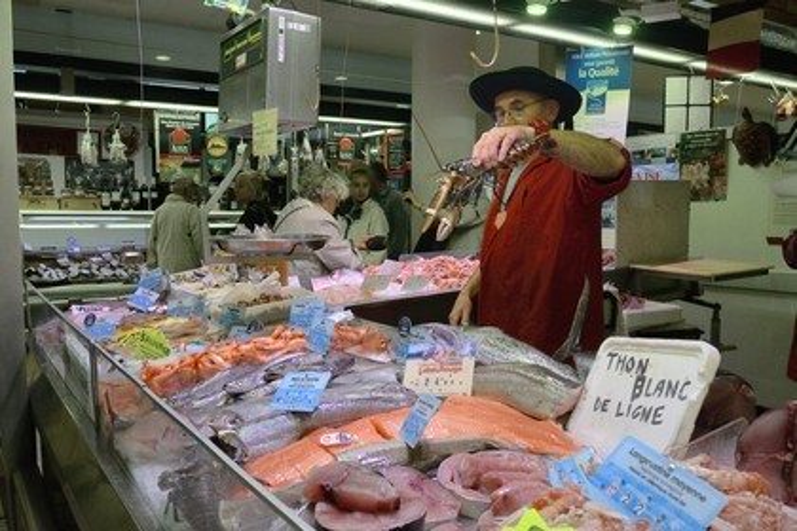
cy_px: 266
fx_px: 620
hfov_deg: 65.5
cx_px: 398
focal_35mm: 28
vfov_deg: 46.4
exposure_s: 1/250
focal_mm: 18.5
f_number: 5.6
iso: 800
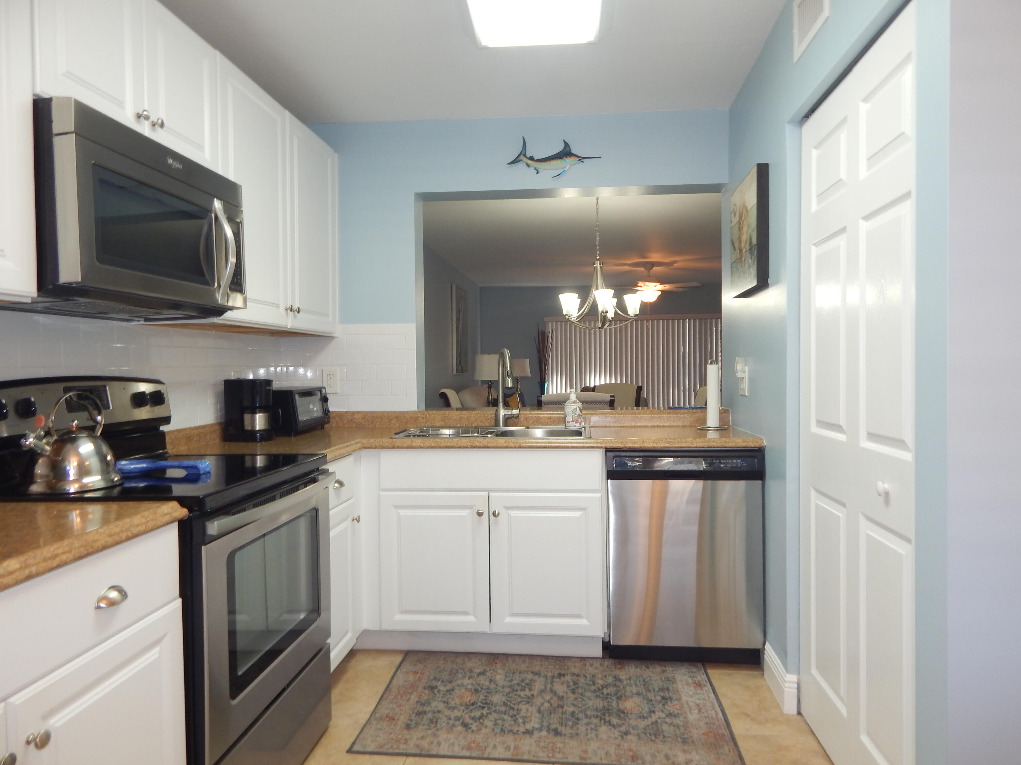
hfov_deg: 76.4
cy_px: 382
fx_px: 649
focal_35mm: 22
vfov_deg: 61.1
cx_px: 510
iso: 125
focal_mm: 4
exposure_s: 1/30
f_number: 3
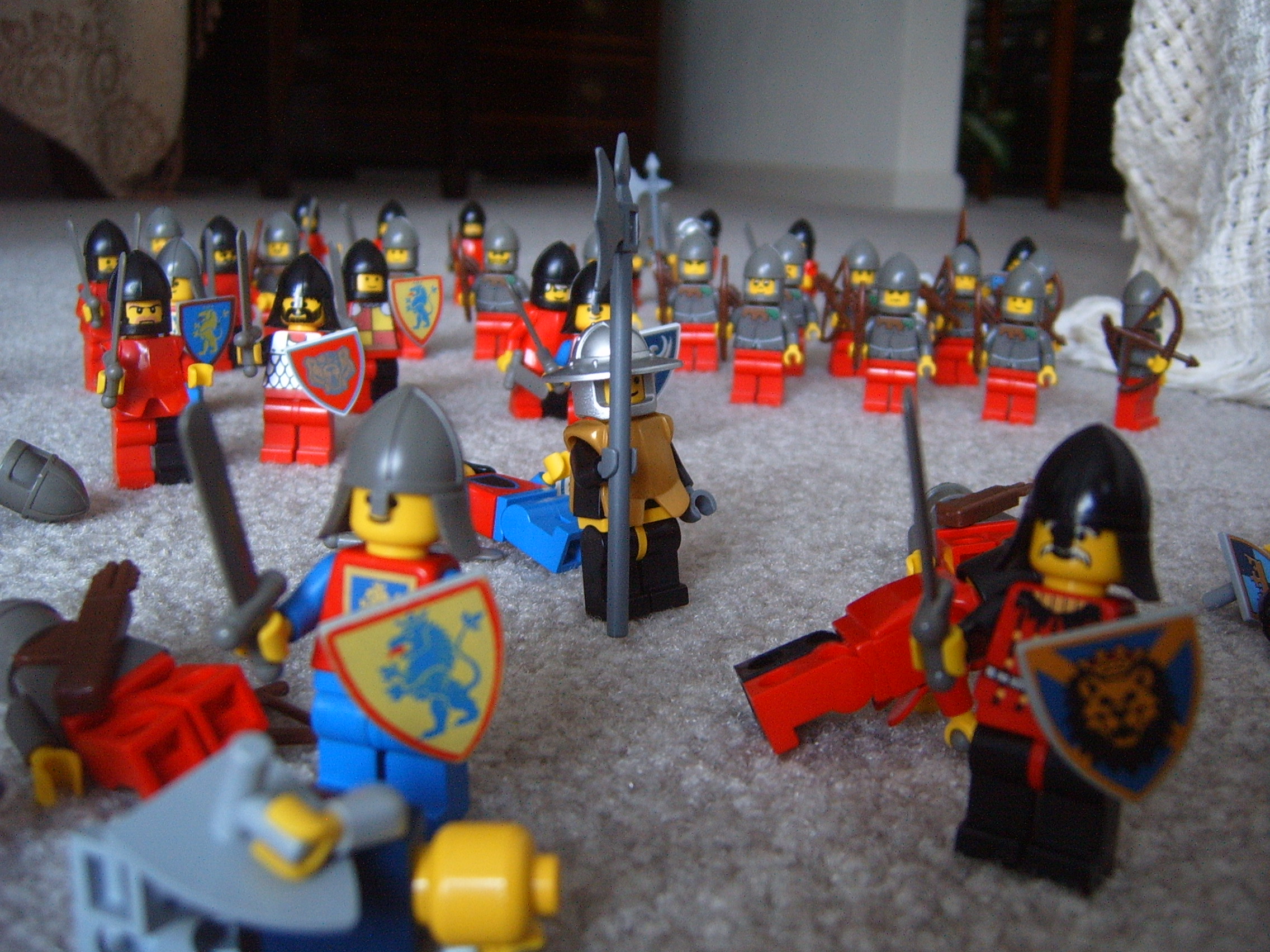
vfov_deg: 38.7
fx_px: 1357
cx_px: 635
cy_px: 476
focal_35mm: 37
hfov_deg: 50.1
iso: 141
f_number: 2.9
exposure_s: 1/4
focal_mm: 6.2
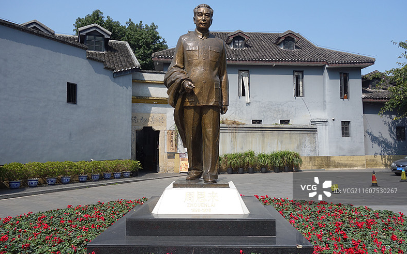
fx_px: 322
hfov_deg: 64.6
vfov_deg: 43.2
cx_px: 201
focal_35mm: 29
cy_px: 125
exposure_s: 1/500
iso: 125
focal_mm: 10.4
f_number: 5.6
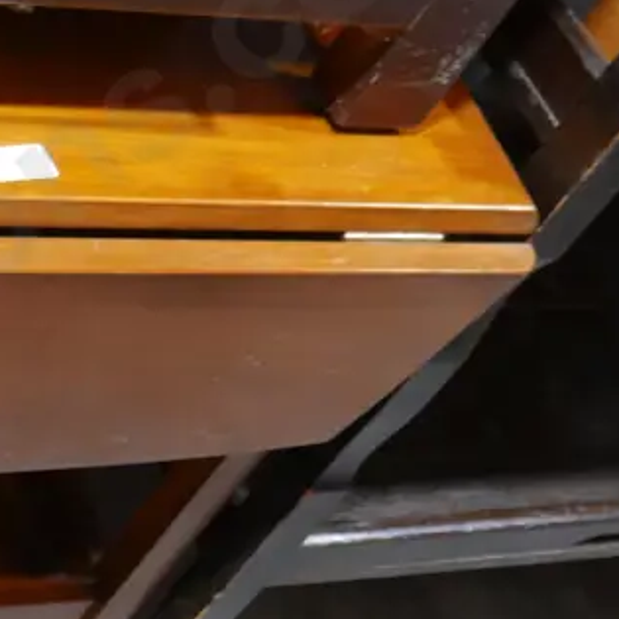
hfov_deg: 17.4
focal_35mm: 92
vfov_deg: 18.8
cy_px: 408
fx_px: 1861
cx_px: -246
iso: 1000
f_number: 3.6
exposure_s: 1/60
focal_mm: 16
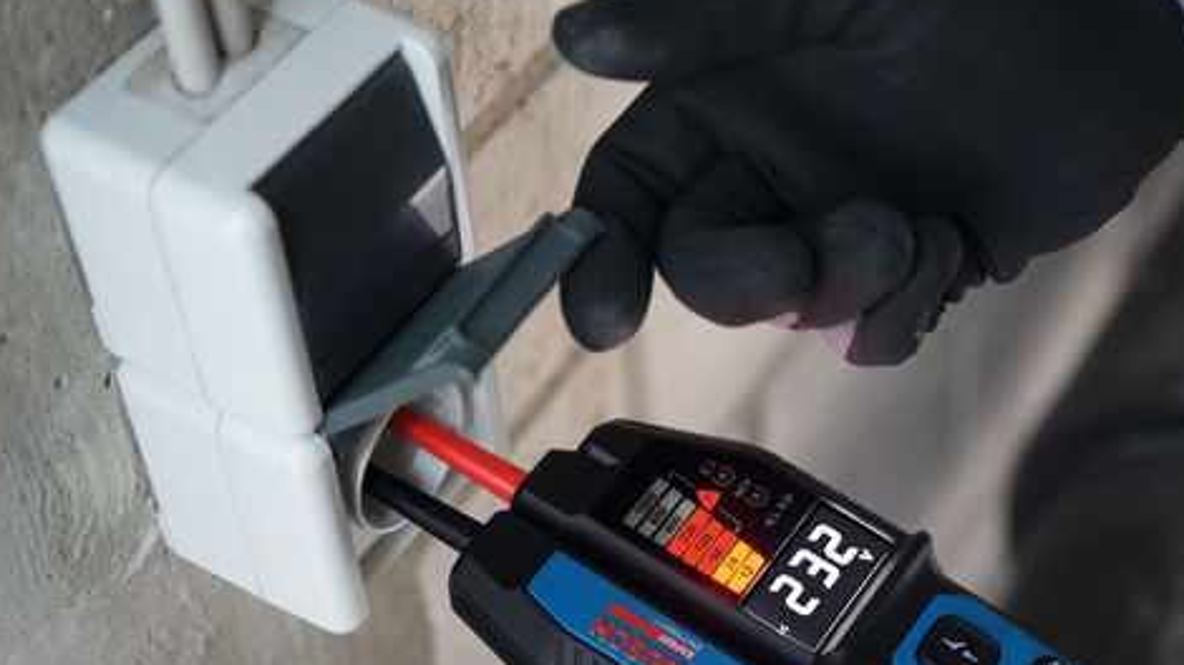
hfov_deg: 25.5
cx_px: 937
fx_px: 2574
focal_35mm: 82
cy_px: 520
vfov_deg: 14.6
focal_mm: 46
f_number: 2.8
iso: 1600
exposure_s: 1/10
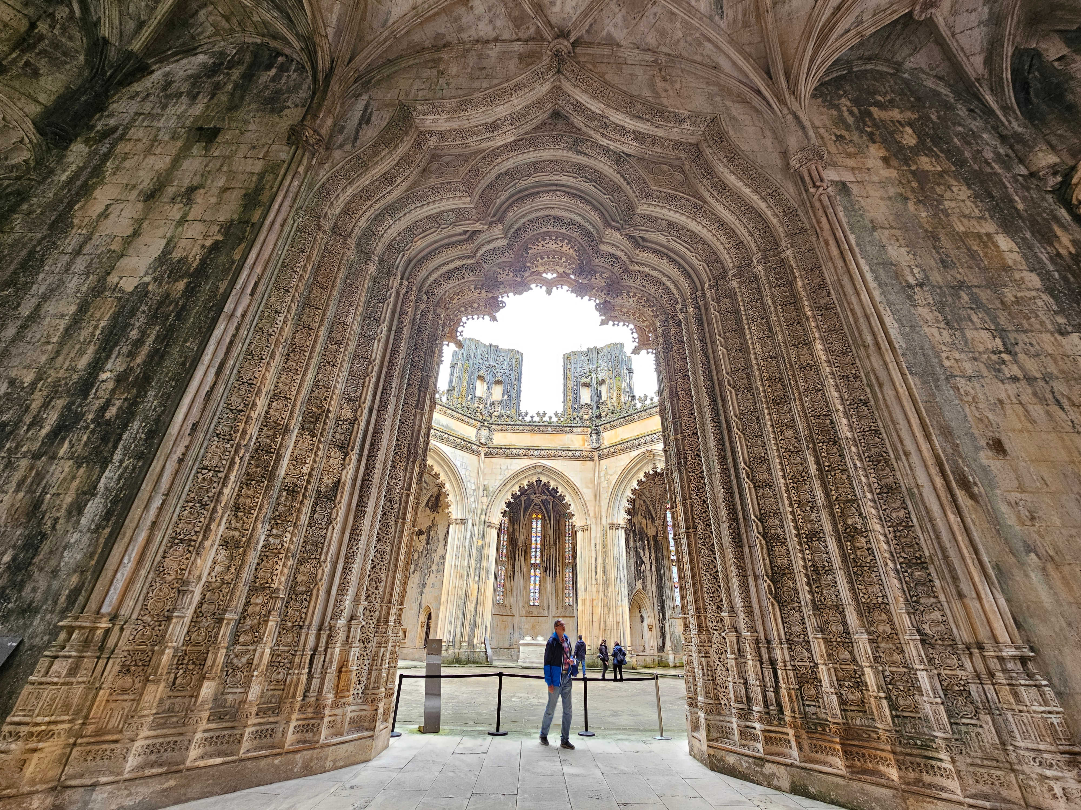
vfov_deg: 89.9
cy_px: 405
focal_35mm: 13
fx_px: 406
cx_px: 540
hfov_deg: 106.2
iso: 64
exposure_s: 1/60
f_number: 2.2
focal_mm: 2.2
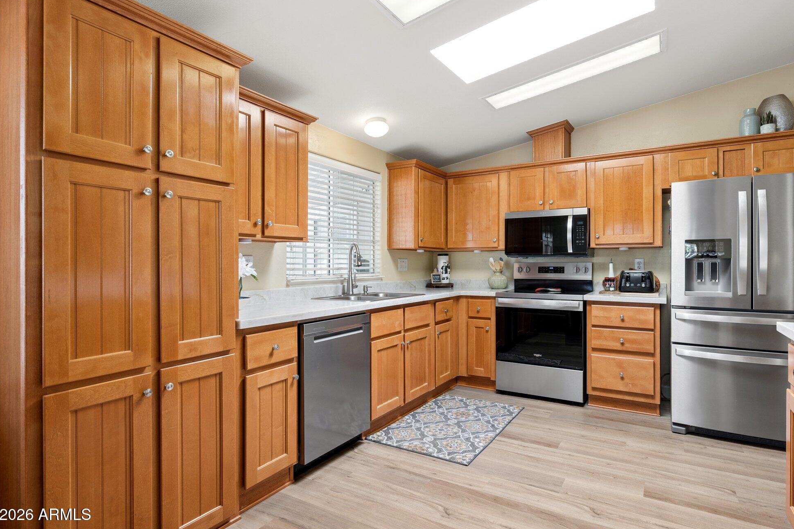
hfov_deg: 86.9
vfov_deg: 64.5
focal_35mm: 19
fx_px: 419
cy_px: 261
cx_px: 416
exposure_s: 1/30
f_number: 8
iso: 320
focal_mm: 18
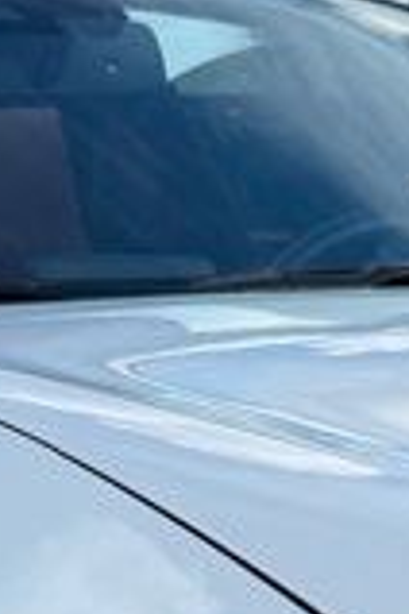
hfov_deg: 8.3
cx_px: 617
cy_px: 1101
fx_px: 2743
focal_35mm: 161
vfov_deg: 11.8
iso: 80
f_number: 1.78
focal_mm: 6.76
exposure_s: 1/4167
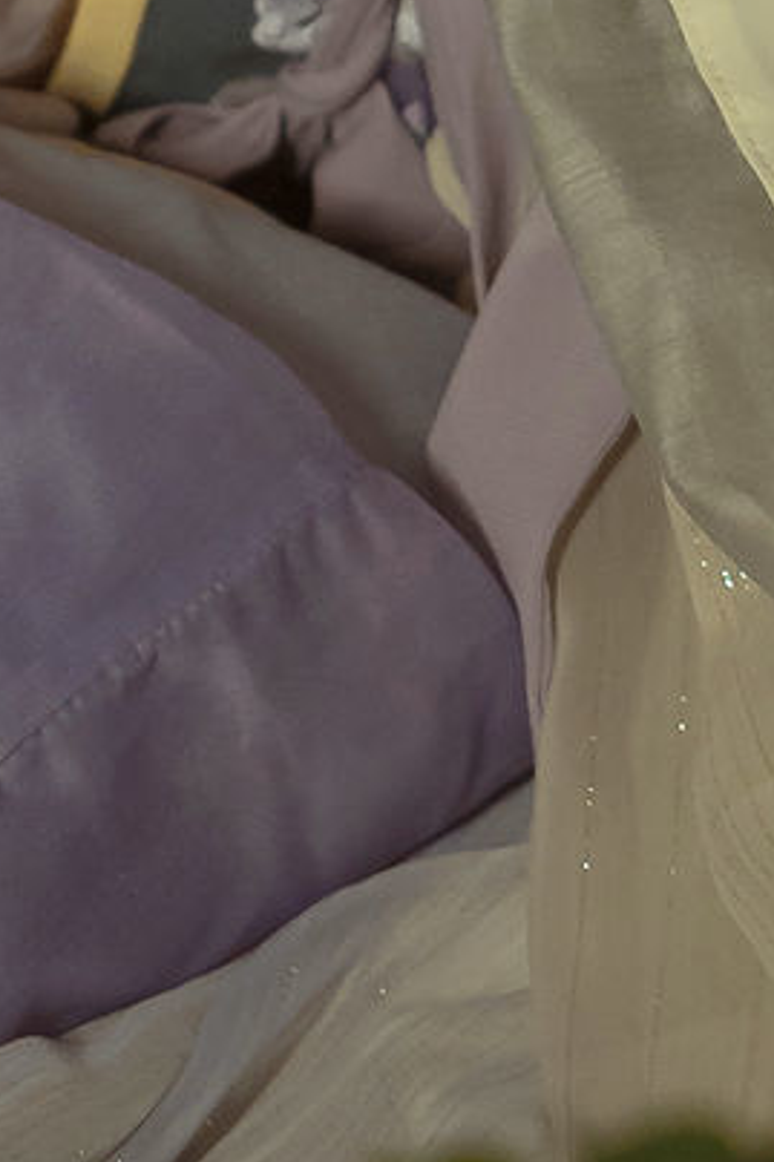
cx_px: -529
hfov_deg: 2.7
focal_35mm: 505
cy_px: -1243
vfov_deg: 4.0
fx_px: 16299
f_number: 3.5
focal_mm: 85
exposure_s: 1/60
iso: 640
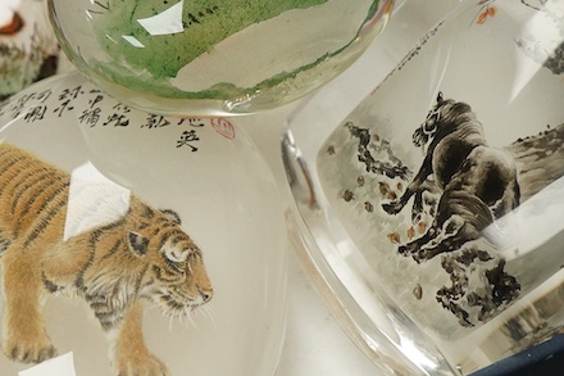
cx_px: 219
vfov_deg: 14.8
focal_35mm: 92
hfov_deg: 22.1
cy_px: 101
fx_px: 1441
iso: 1250
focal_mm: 30
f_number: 10
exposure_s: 1/125
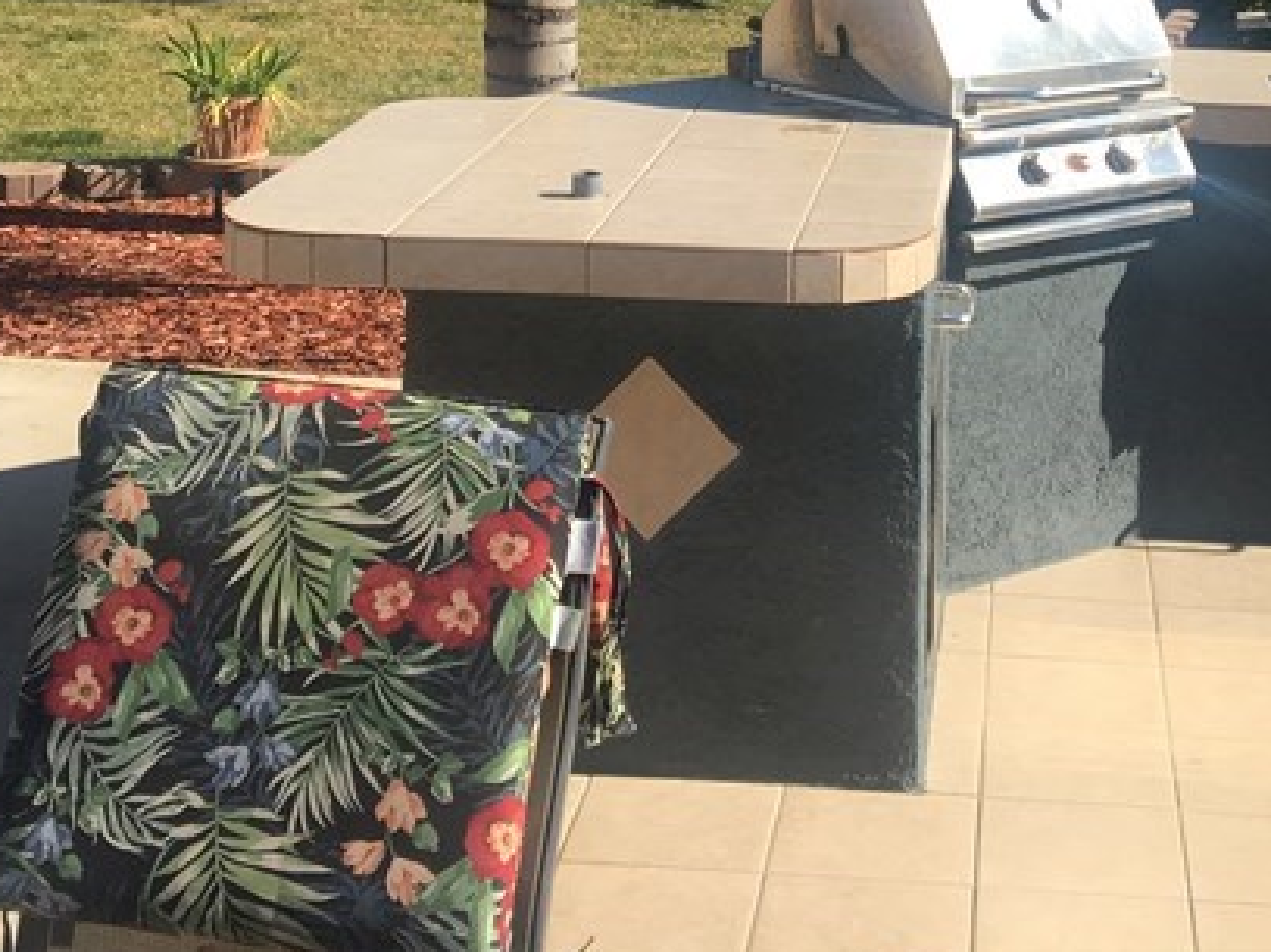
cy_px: -228
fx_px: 2680
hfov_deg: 26.6
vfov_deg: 18.9
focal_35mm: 73
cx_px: 753
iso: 25
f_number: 2.2
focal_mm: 4.15
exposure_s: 1/1374
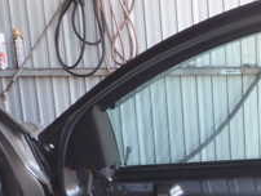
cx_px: 359
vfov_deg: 16.2
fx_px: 672
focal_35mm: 89
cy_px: 208
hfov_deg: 19.8
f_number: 2.3
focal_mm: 5.4
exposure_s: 1/80
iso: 100
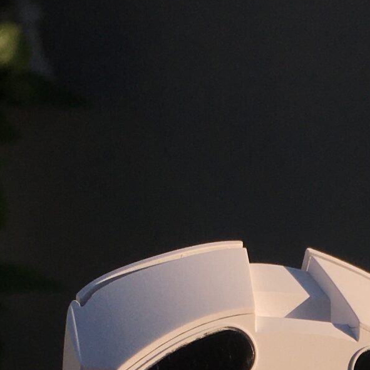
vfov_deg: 14.8
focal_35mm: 111
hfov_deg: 15.6
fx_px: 1342
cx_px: 309
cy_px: 511
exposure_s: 1/2404
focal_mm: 4.15
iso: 25
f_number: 2.2
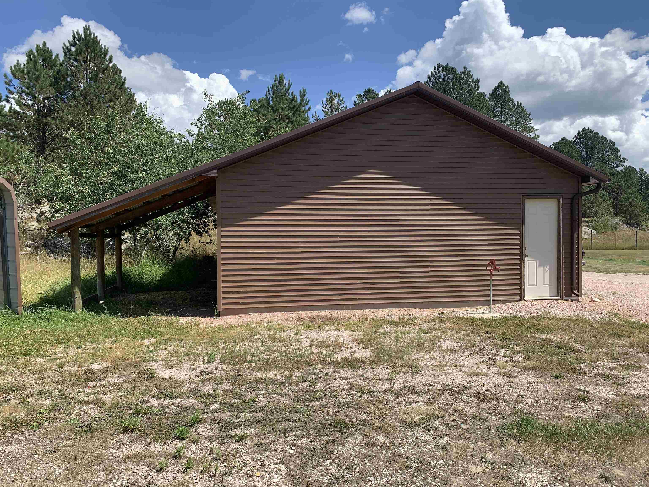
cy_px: 244
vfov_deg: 53.1
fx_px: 487
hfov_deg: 67.3
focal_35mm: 26
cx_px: 324
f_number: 1.8
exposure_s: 1/1661
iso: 25
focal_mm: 4.25
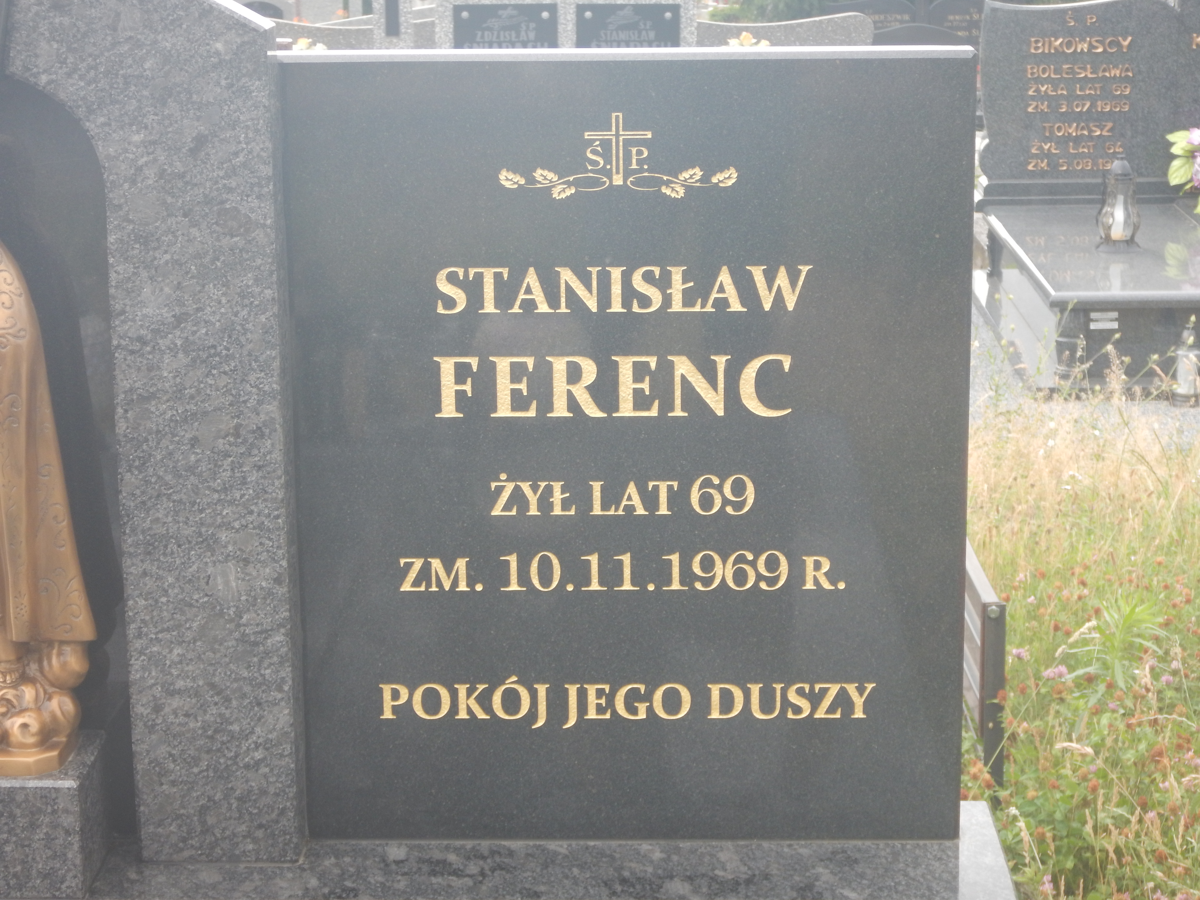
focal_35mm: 78
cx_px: 600
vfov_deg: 18.9
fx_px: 2704
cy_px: 450
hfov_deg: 25.0
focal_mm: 14.1
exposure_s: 1/100
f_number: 4.6
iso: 125
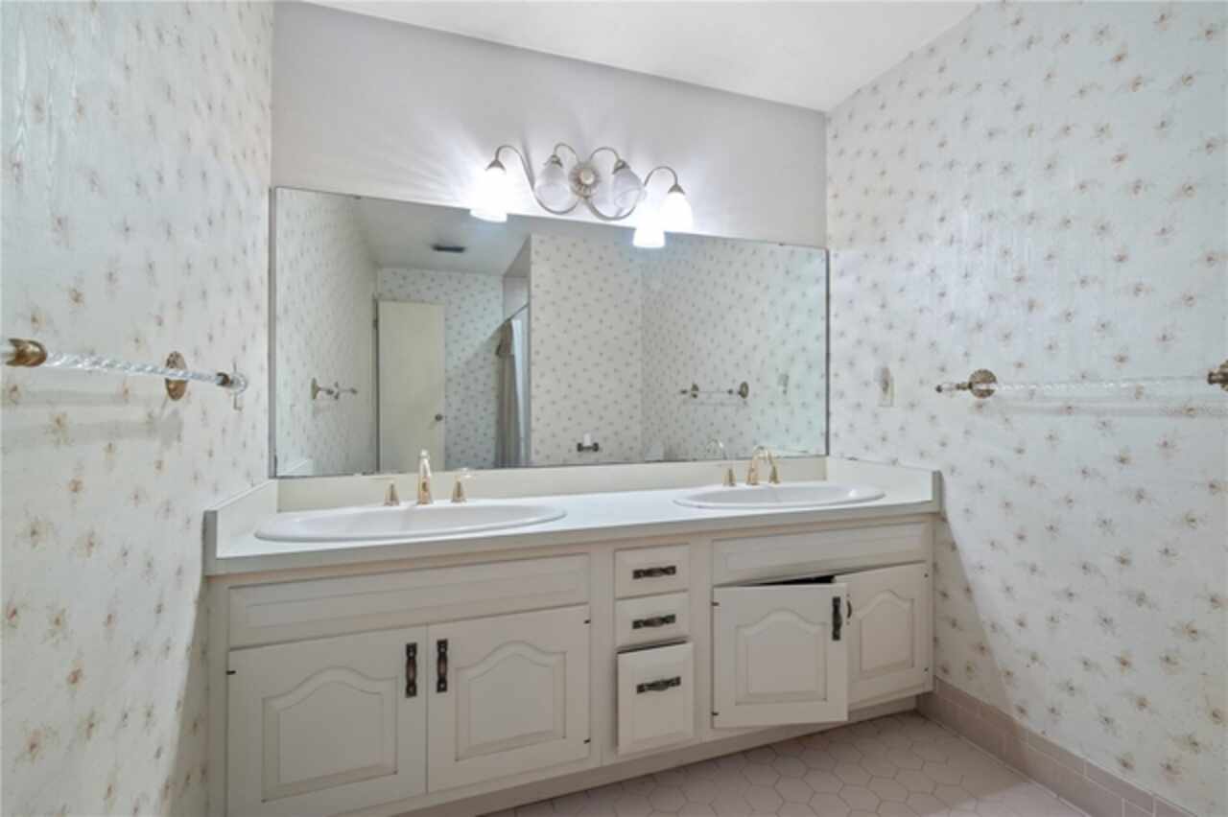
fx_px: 511
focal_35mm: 15
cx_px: 614
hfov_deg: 100.4
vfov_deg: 77.3
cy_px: 408
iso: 250
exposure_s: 1.6
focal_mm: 10
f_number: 9
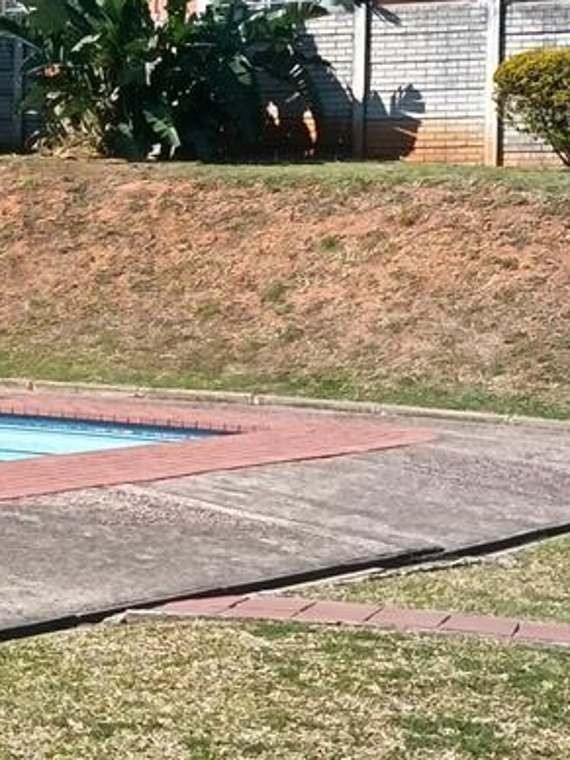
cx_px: 24
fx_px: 2174
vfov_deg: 19.7
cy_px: 202
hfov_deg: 14.7
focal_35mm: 99
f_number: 1.75
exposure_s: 1/341
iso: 100
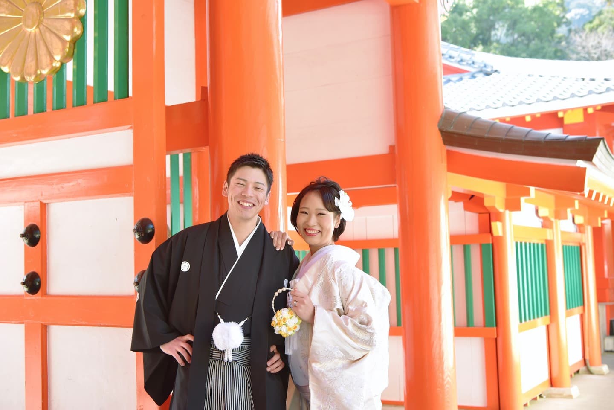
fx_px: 785
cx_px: 307
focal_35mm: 46
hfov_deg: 42.7
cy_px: 205
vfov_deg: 29.3
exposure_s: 1/200
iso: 1000
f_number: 5.6
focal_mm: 46
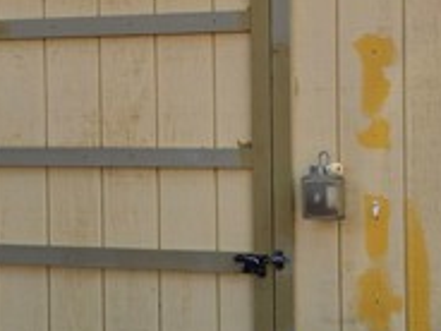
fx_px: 1019
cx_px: 177
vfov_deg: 18.4
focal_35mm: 80
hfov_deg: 24.4
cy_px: 134
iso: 80
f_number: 1.7
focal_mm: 6.3
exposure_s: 1/2169
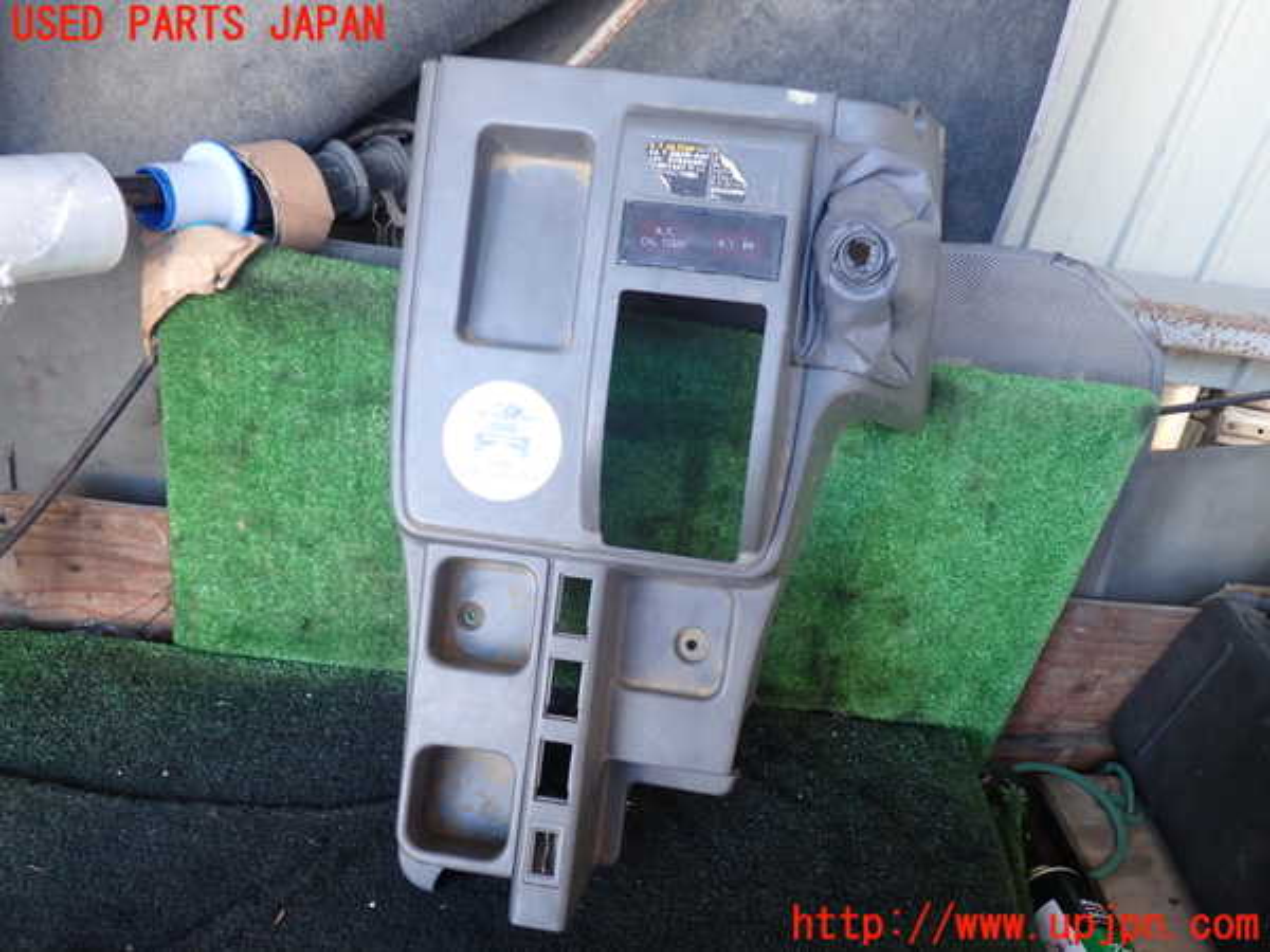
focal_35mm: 30
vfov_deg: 46.8
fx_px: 1101
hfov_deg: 60.0
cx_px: 635
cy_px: 476
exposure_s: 1/40
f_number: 2.3
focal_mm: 5.4
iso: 200
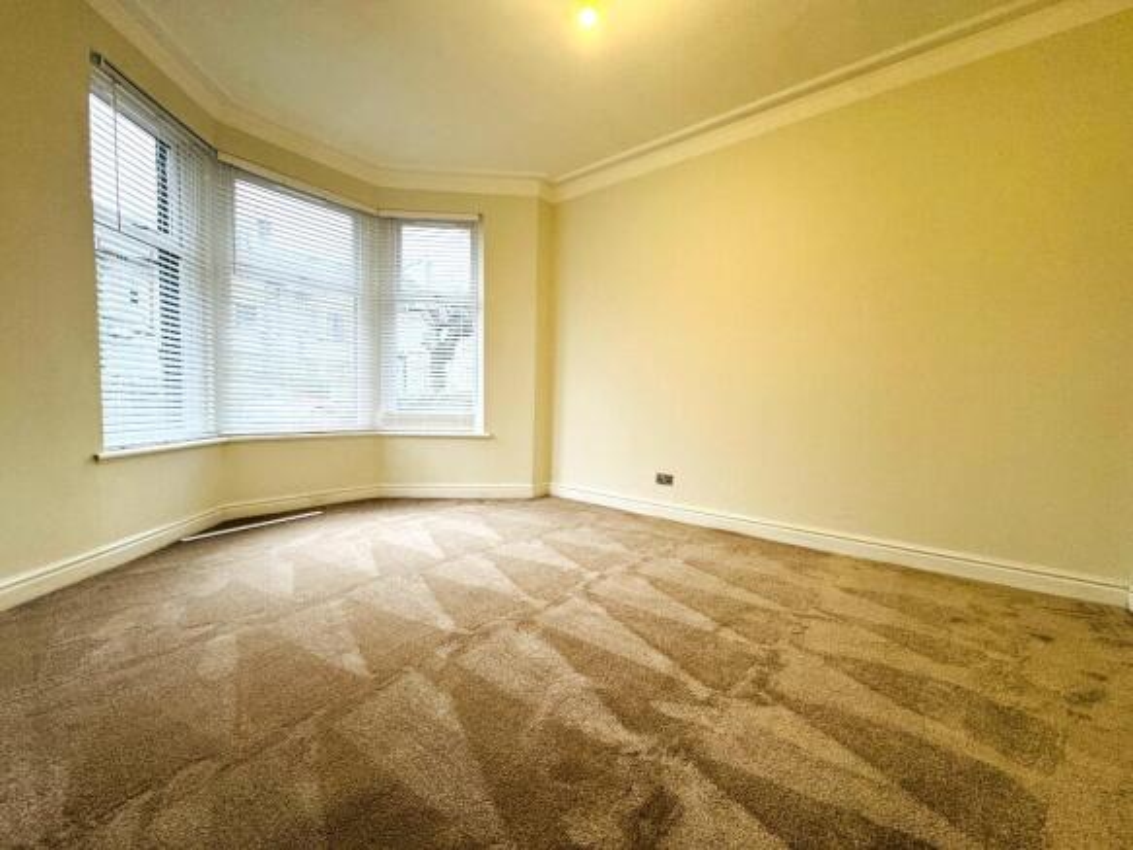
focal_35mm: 14
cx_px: 566
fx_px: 458
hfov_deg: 102.1
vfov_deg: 85.7
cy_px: 425
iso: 160
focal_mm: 2.22
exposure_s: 1/50
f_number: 2.2
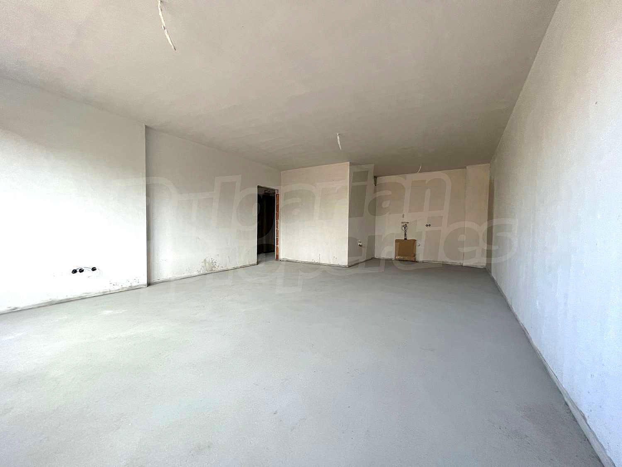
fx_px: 234
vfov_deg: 89.9
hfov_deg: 106.2
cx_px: 311
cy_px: 234
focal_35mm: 13
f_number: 1.8
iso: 160
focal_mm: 1.57
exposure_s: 1/99
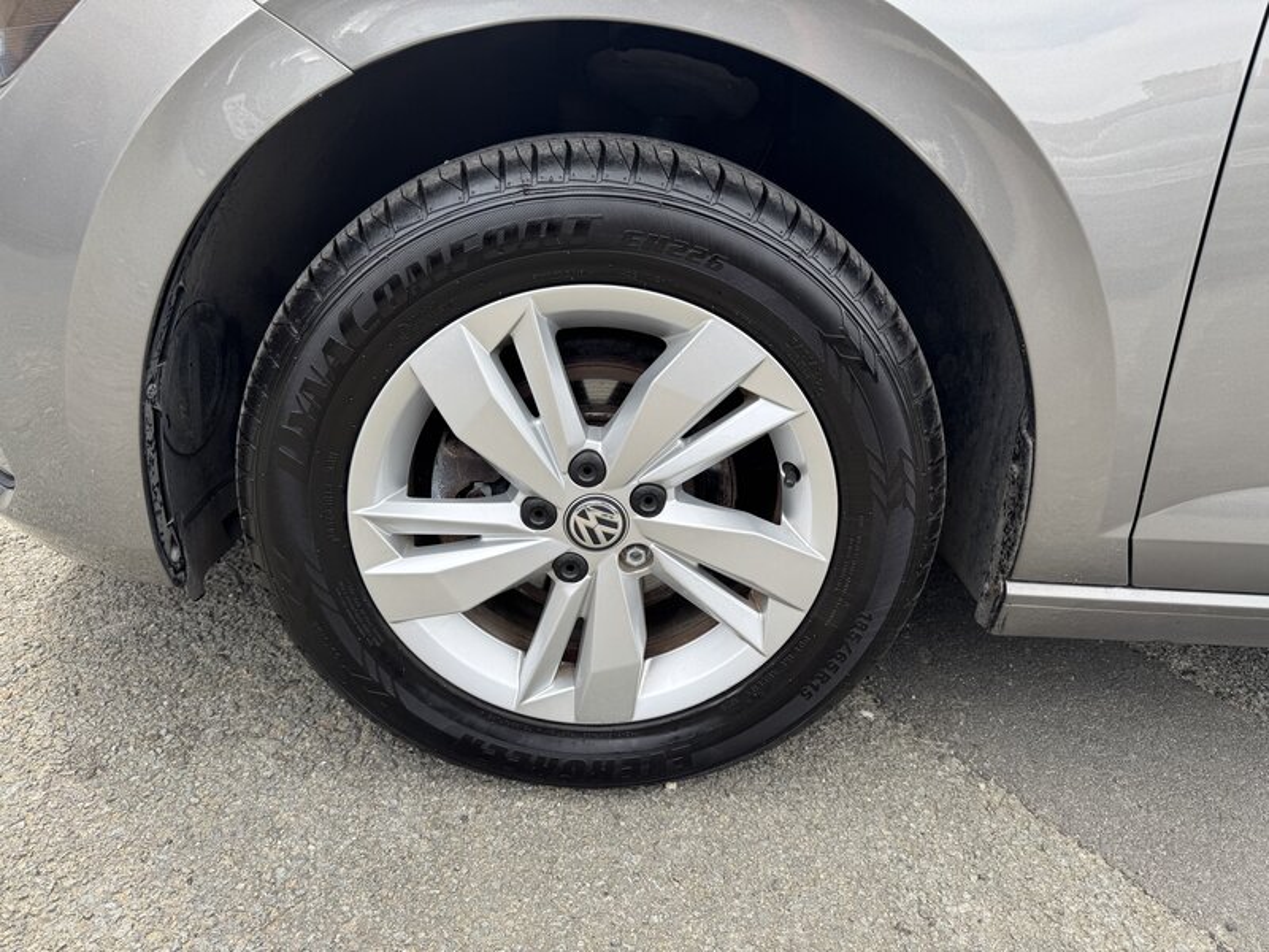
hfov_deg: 71.6
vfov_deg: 56.8
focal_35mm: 24
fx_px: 880
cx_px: 634
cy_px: 476
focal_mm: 6.76
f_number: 1.78
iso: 80
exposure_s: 1/707
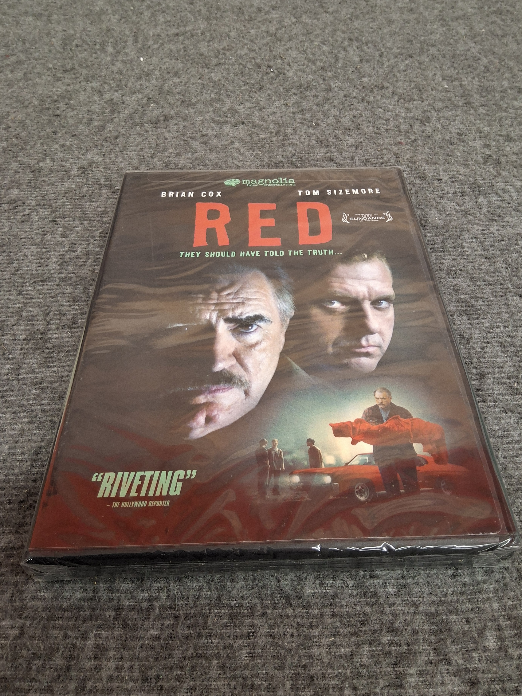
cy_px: 348
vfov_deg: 69.4
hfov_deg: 54.9
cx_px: 261
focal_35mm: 25
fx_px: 503
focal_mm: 3.08
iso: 200
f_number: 2
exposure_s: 1/40
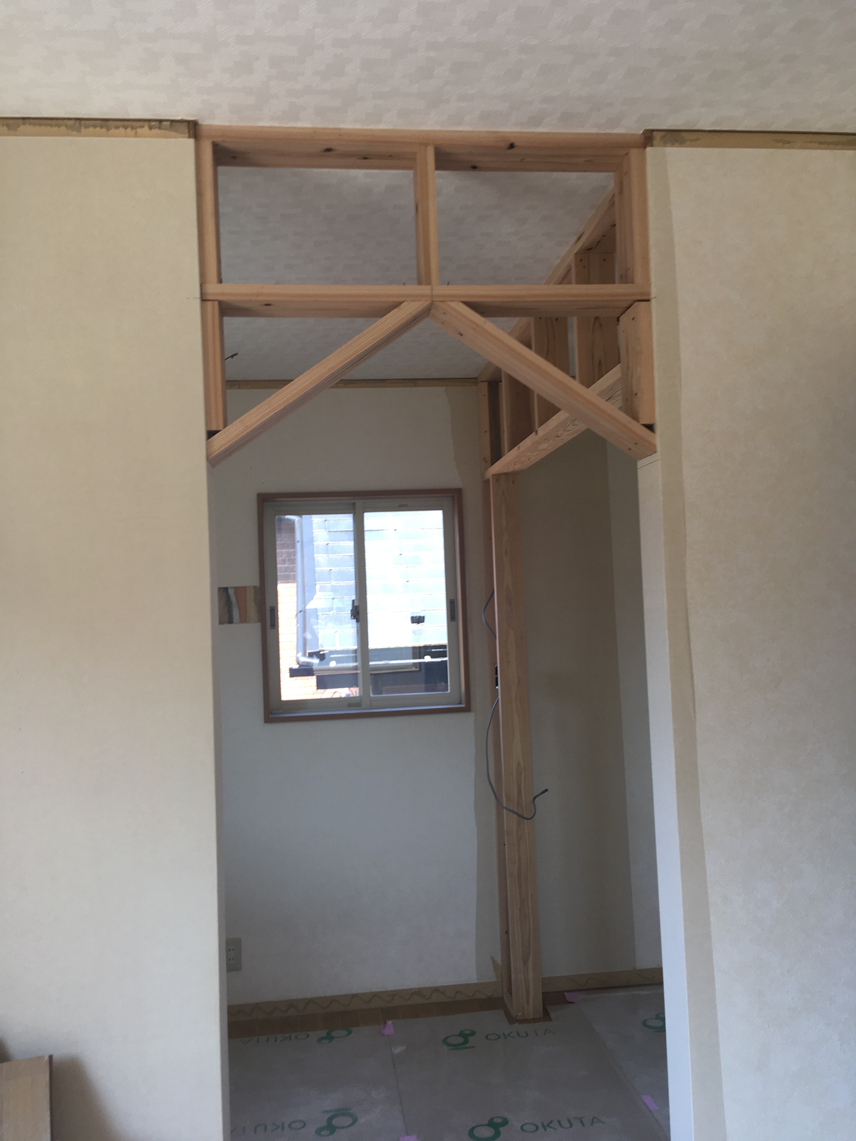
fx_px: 956
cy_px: 570
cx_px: 428
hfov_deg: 48.2
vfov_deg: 61.7
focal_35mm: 29
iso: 25
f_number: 2.2
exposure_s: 1/60
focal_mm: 4.15
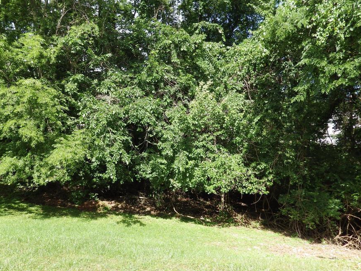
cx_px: 158
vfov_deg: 53.0
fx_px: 271
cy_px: 150
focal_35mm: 26
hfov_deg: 67.0
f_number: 3.1
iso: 100
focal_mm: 4
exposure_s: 1/500
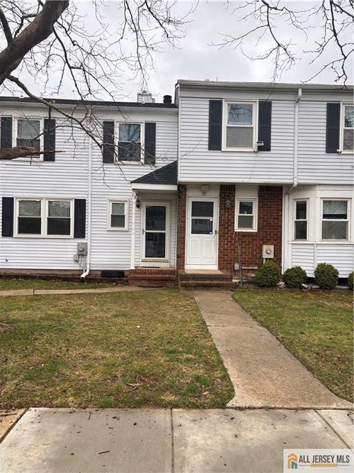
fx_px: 355
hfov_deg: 53.0
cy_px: 236
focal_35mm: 26
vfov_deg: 67.3
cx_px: 177
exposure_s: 1/393
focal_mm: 5.96
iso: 50
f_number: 1.6
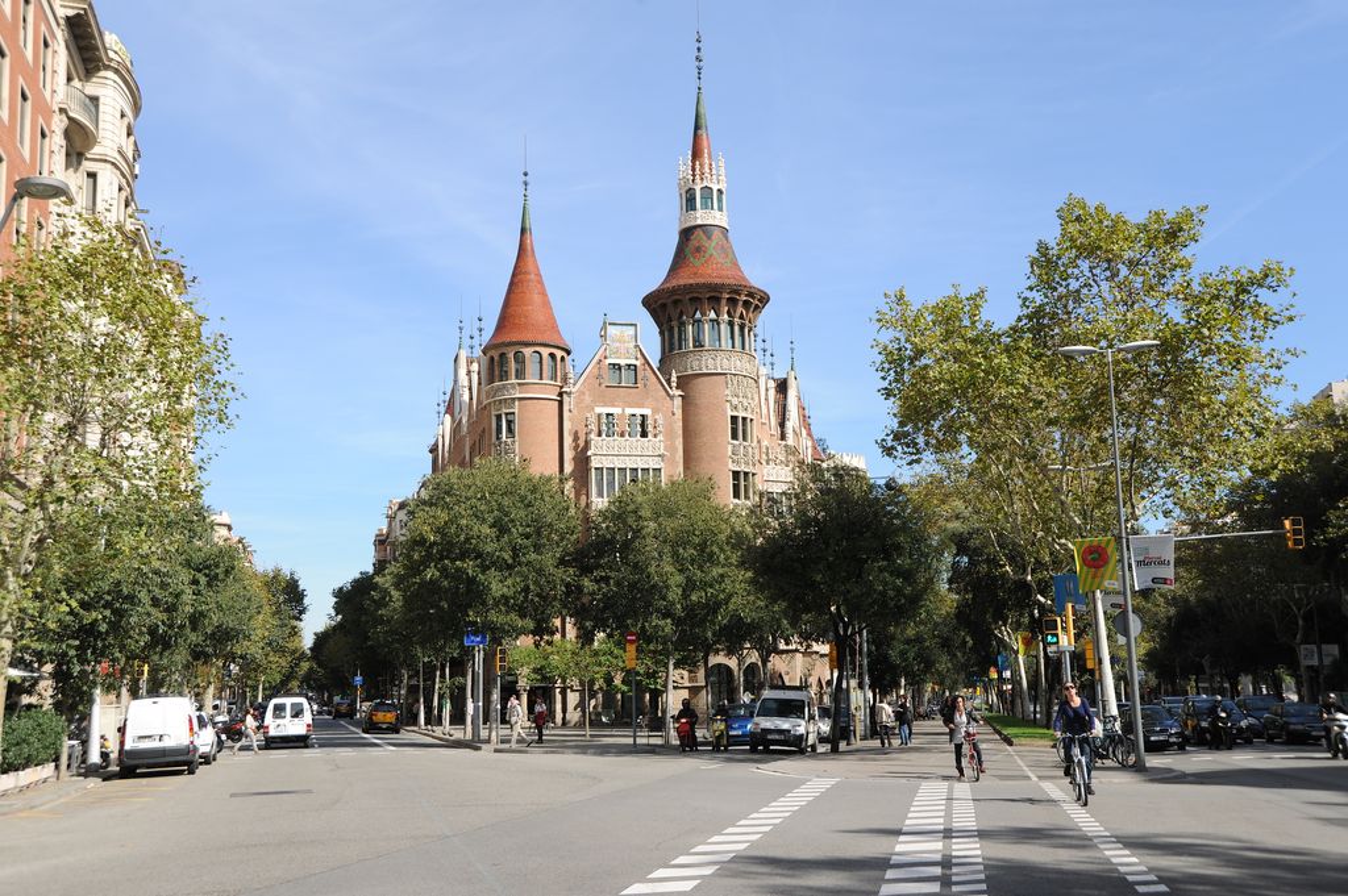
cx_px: 674
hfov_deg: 50.7
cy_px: 448
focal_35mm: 38
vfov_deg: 35.0
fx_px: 1422
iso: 200
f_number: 9
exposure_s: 1/400
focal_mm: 38
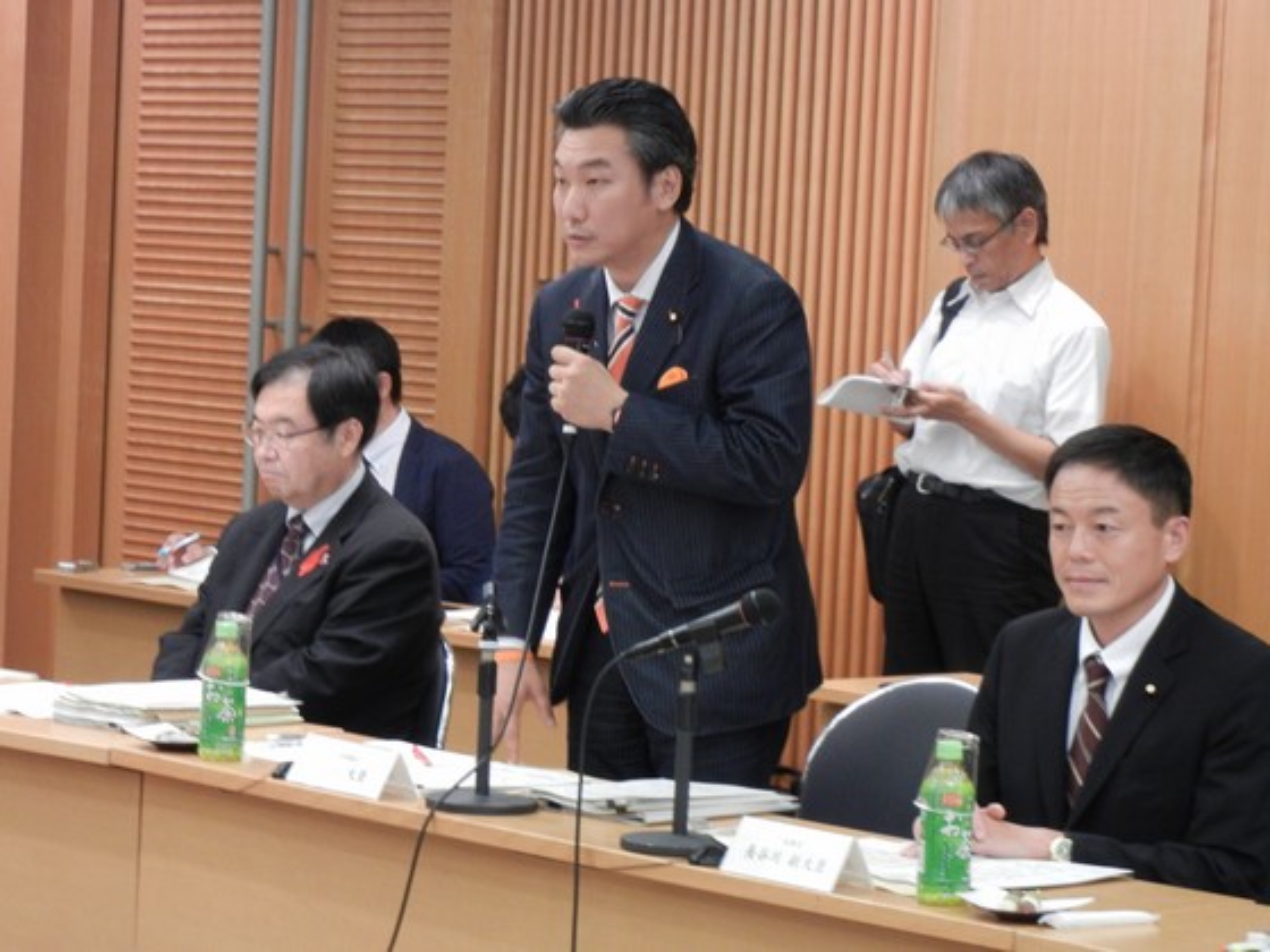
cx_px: 635
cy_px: 476
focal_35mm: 102
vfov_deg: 14.5
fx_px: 3742
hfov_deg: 19.3
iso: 400
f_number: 4.5
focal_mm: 18.3
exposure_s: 1/6.9
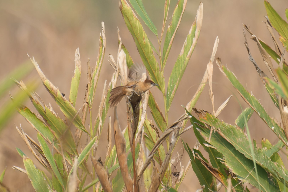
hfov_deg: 2.7
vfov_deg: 1.8
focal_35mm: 750
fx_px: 6000
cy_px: 96
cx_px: 144
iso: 640
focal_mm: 500
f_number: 6.3
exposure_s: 1/1250
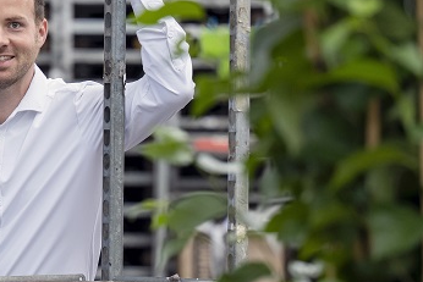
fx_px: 5430
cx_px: -166
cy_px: 89
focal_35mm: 462
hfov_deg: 4.4
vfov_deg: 3.0
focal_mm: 160
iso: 800
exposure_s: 1/200
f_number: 4
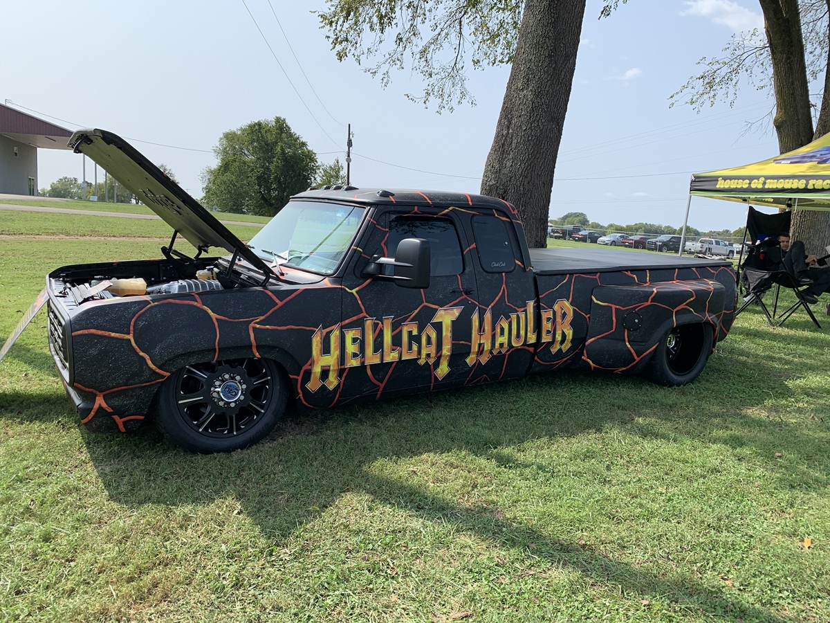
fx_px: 623
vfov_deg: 53.1
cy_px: 312
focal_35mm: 26
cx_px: 415
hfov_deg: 67.3
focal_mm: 4.25
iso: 25
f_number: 1.8
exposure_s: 1/1992
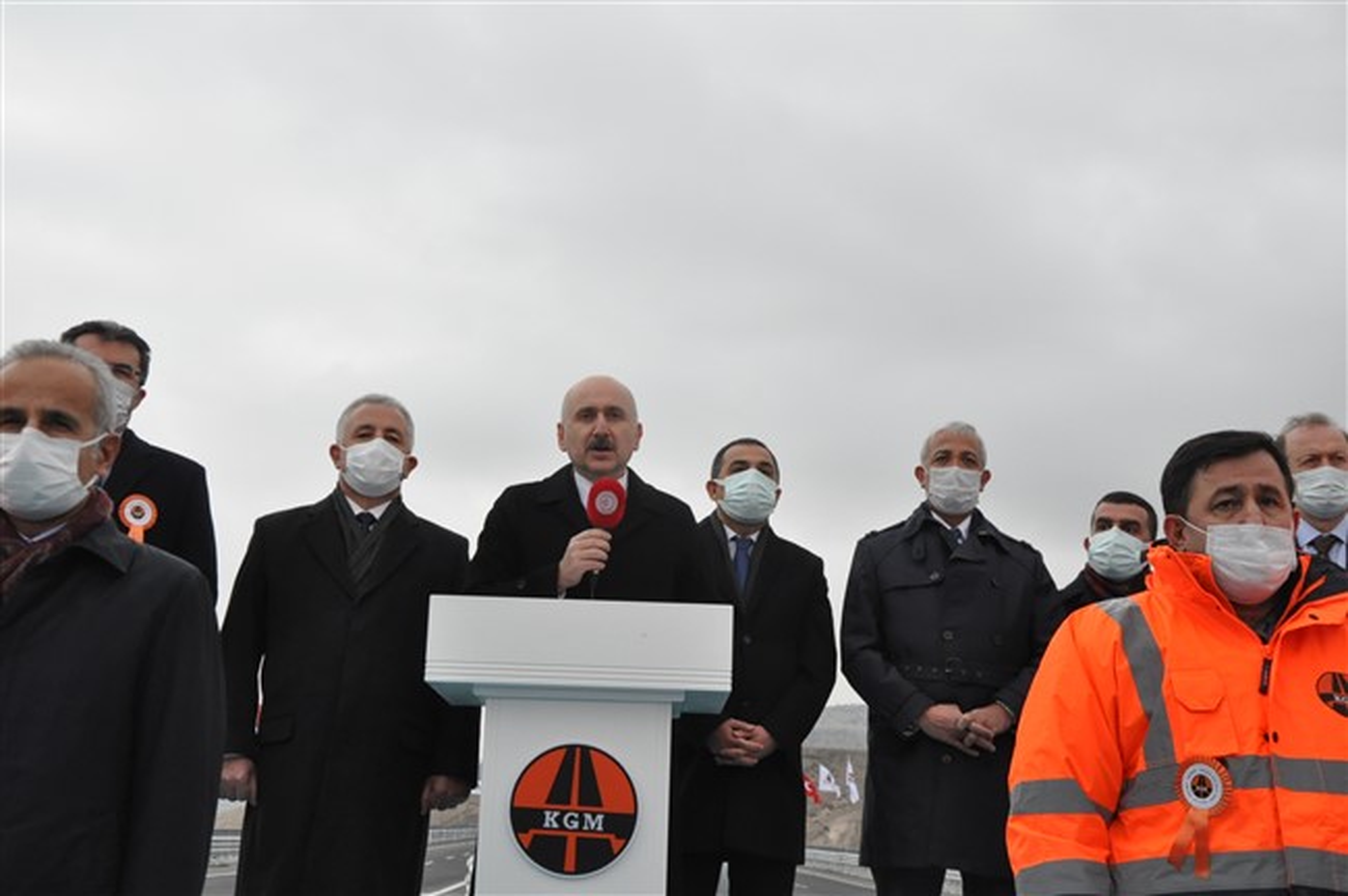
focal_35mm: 51
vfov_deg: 26.4
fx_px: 1908
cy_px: 448
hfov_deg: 38.9
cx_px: 674
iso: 1600
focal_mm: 34
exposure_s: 1/320
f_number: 9
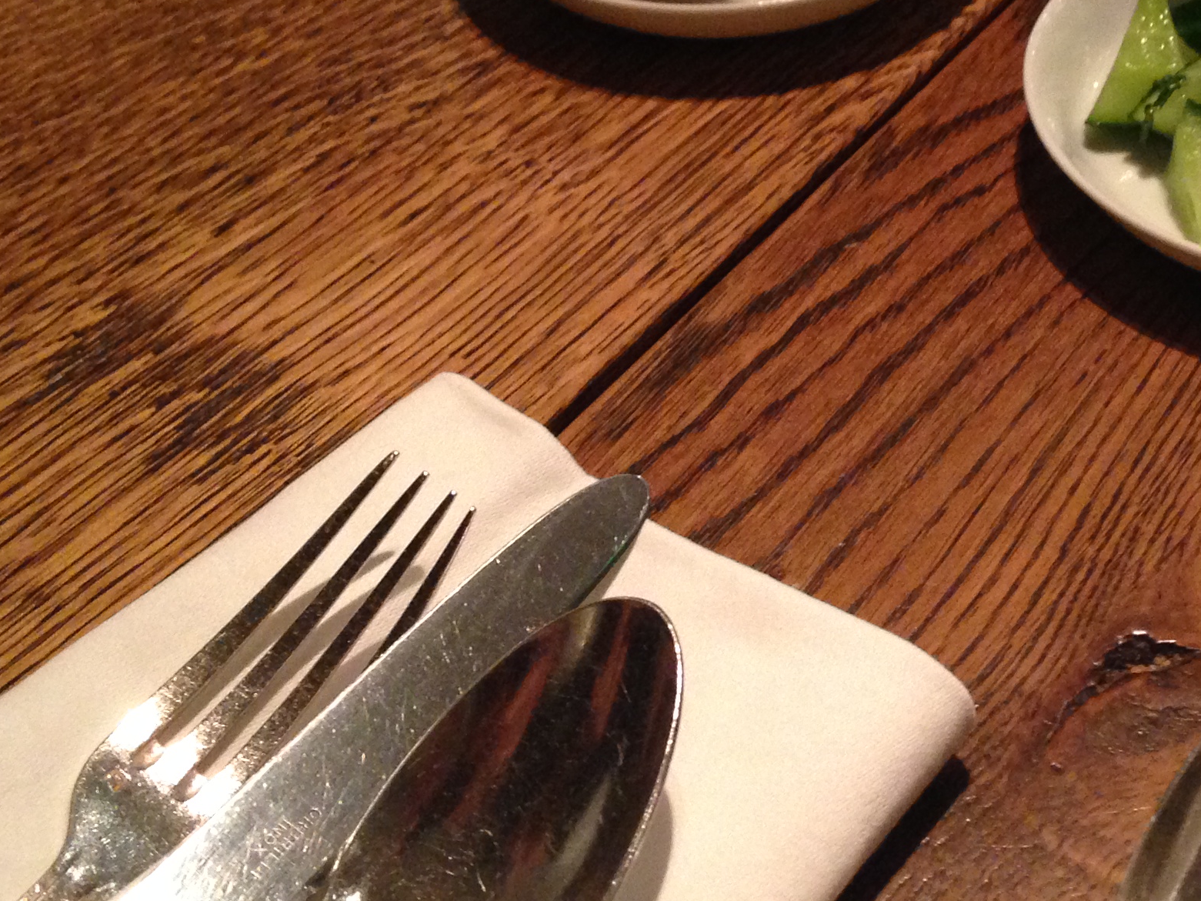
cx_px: 940
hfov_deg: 27.7
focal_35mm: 69
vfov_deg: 21.3
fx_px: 2394
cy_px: 318
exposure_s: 1/20
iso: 320
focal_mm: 4.12
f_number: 2.4
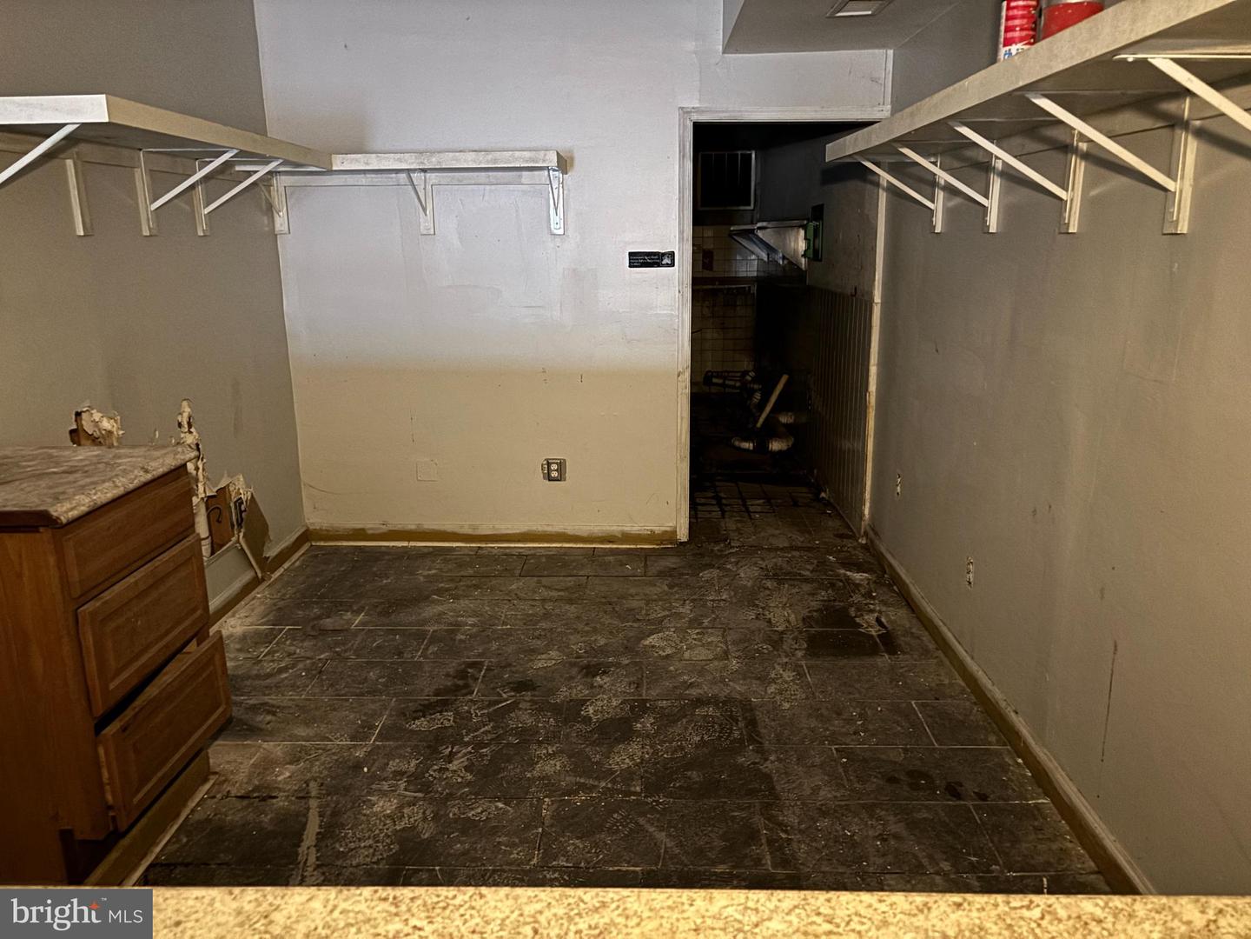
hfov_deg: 67.3
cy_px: 470
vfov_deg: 53.1
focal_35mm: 26
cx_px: 626
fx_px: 940
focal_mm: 5.96
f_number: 1.6
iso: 800
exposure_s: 1/11
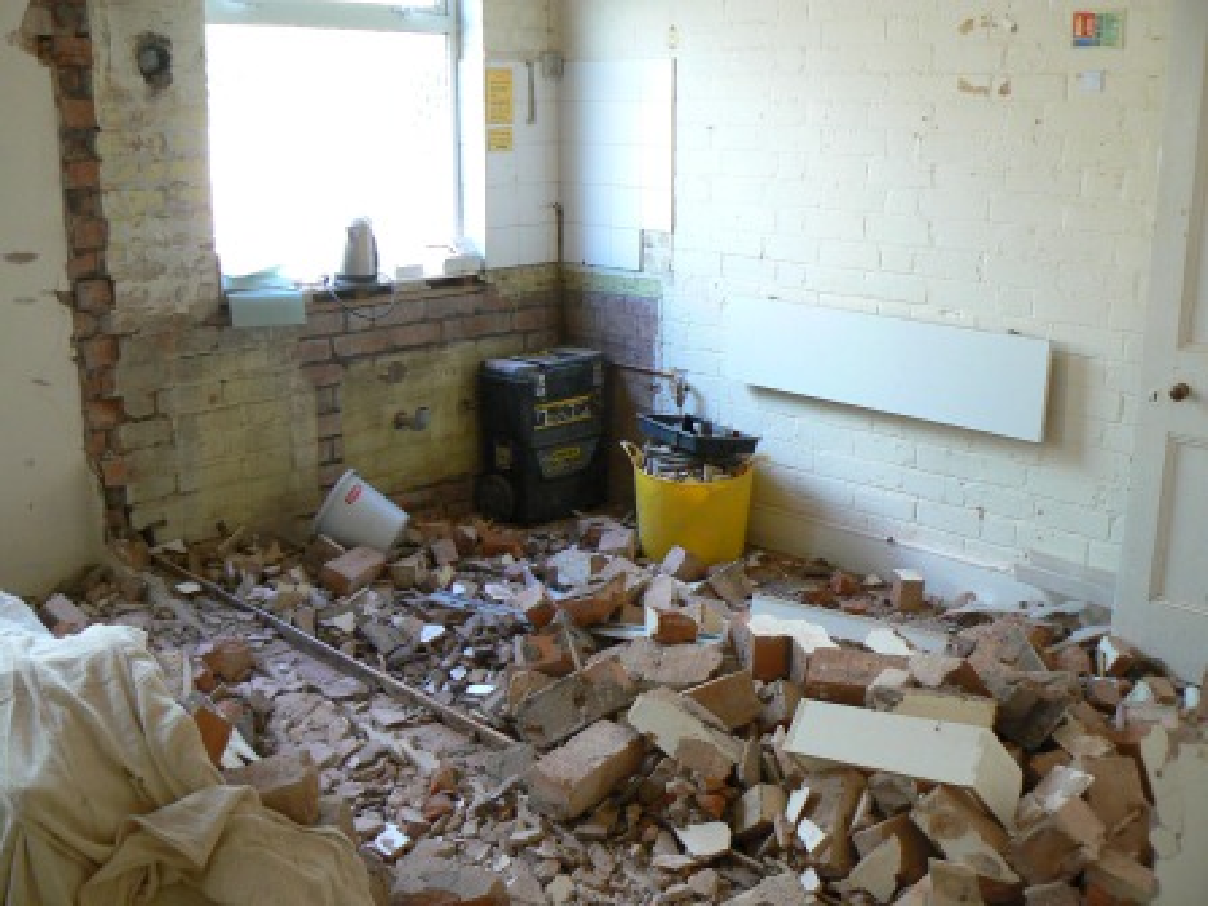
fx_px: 1256
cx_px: 604
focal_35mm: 36
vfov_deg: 39.7
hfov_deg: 51.4
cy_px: 453
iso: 200
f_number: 2.8
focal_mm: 6
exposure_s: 1/30
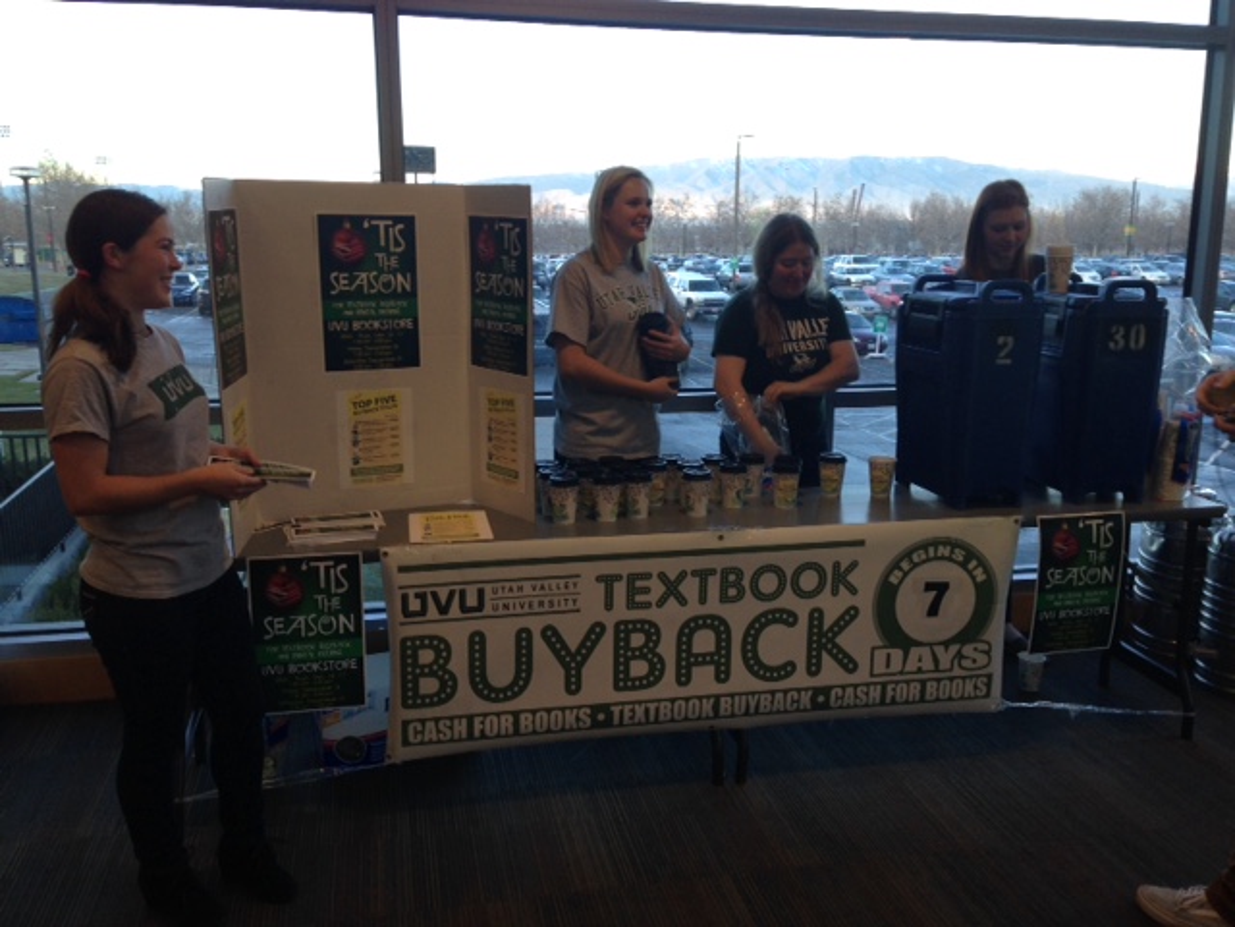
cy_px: 464
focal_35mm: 33
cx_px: 618
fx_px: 1177
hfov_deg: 55.4
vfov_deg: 42.9
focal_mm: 4.12
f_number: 2.4
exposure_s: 1/60
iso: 50
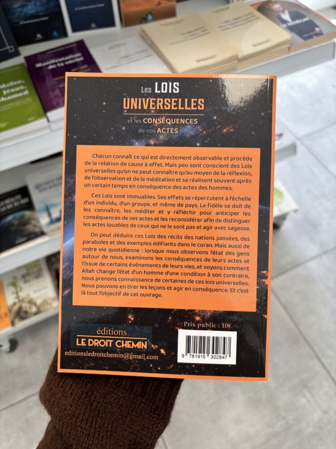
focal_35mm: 26
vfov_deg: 67.3
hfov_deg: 53.1
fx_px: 336
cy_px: 224
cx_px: 168
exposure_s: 1/100
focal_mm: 5.96
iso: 50
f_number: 1.6
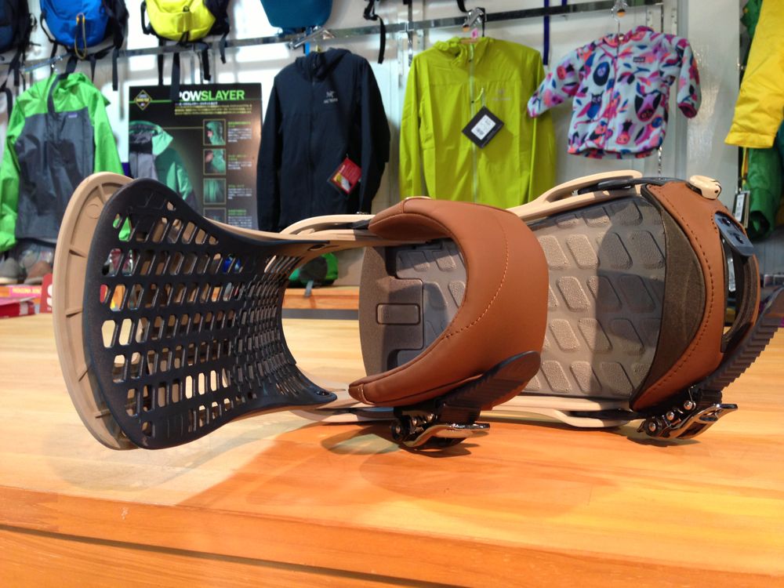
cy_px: 294
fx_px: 747
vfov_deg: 42.9
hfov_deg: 55.4
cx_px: 392
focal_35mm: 33
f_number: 2.4
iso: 100
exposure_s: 1/20
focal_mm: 4.13
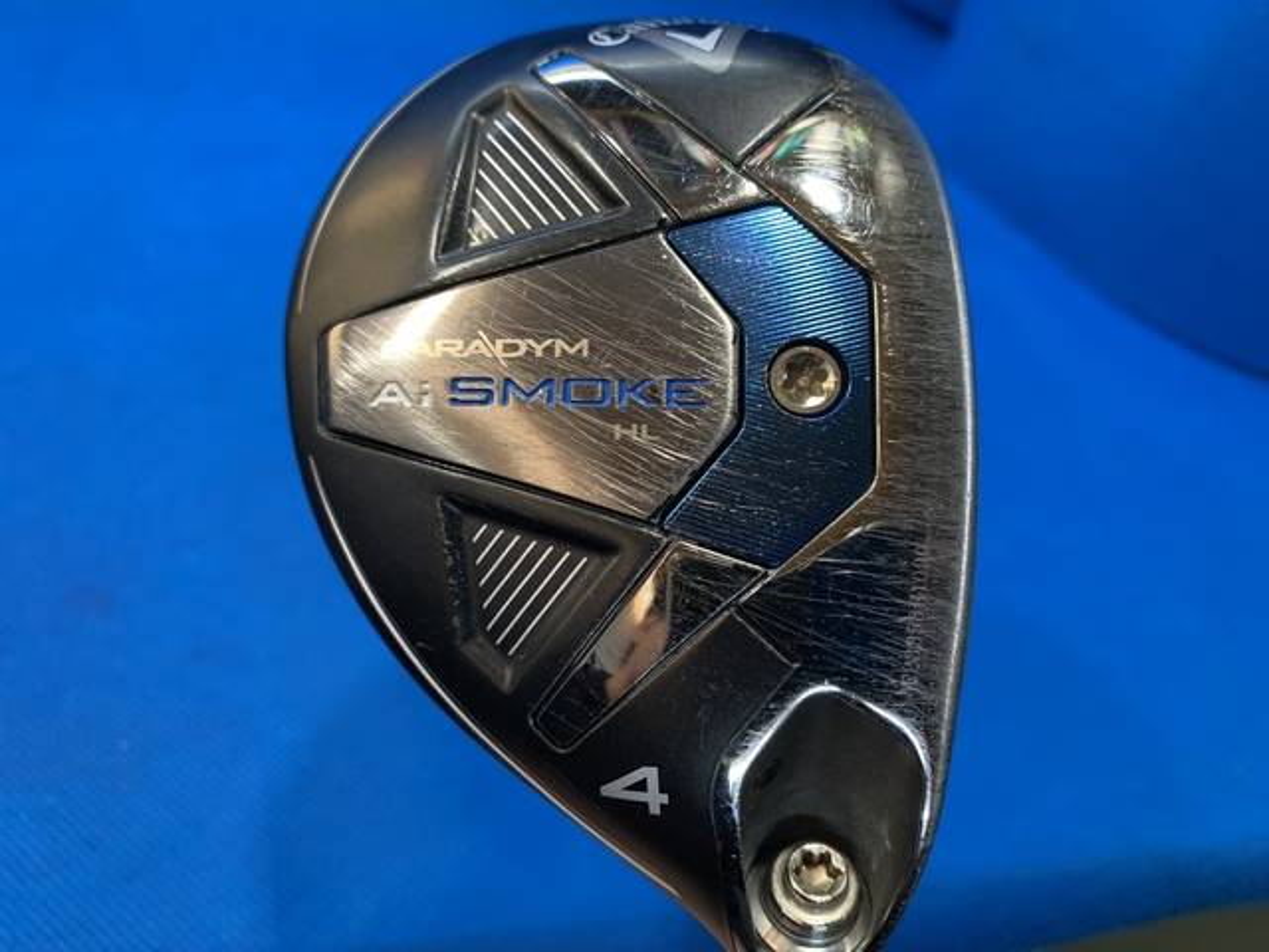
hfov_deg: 67.3
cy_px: 476
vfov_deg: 53.1
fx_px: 953
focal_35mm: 26
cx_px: 634
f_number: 1.8
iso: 100
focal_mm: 4.25
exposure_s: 1/60
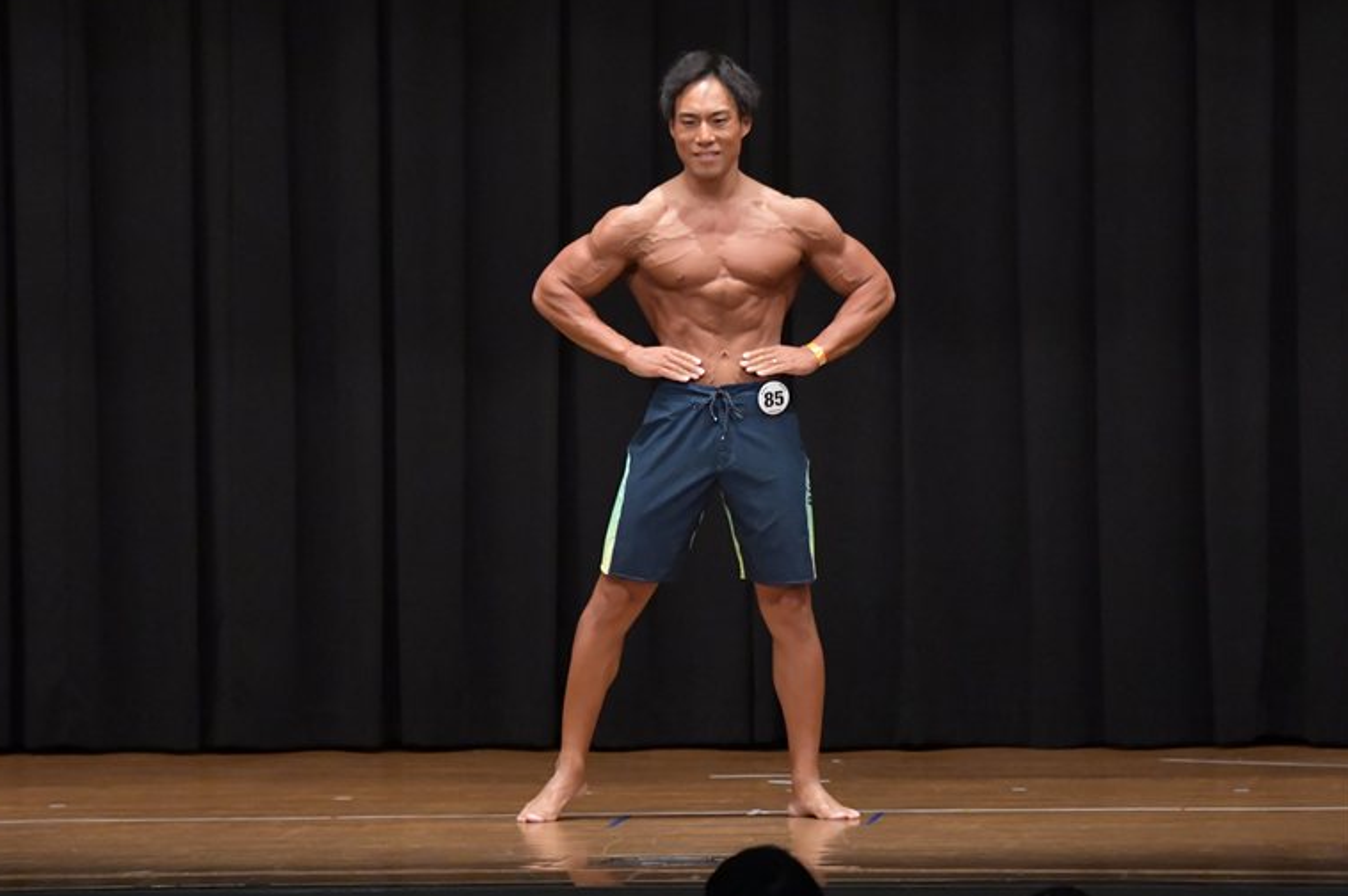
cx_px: 664
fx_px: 8305
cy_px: 443
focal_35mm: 222
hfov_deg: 9.3
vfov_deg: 6.2
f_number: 5.6
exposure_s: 1/400
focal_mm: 145
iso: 6400
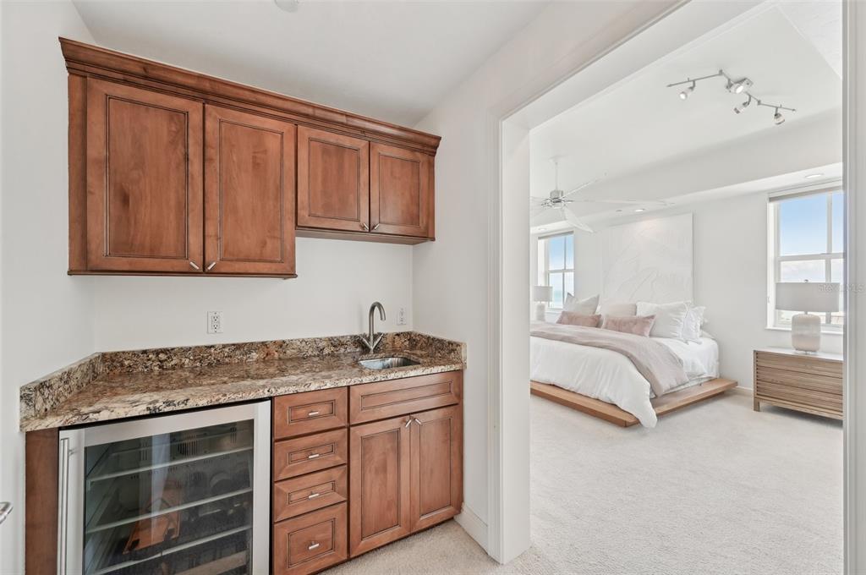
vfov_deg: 81.1
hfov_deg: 104.3
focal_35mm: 14
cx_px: 433
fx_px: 336
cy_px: 288
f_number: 8
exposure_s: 1/40
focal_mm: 14
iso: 400
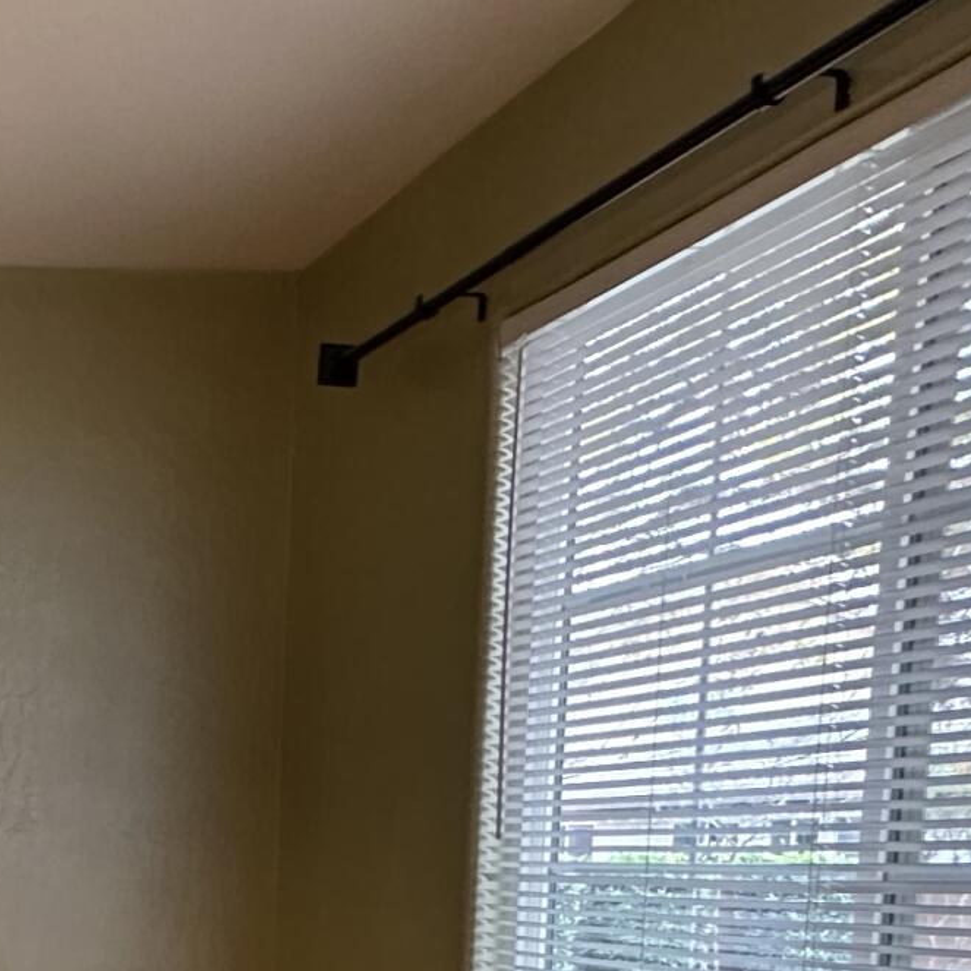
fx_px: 1777
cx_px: -356
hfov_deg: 25.4
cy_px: 1038
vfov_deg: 28.1
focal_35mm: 56
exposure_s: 1/60
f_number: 2.2
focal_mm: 2.22
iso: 400
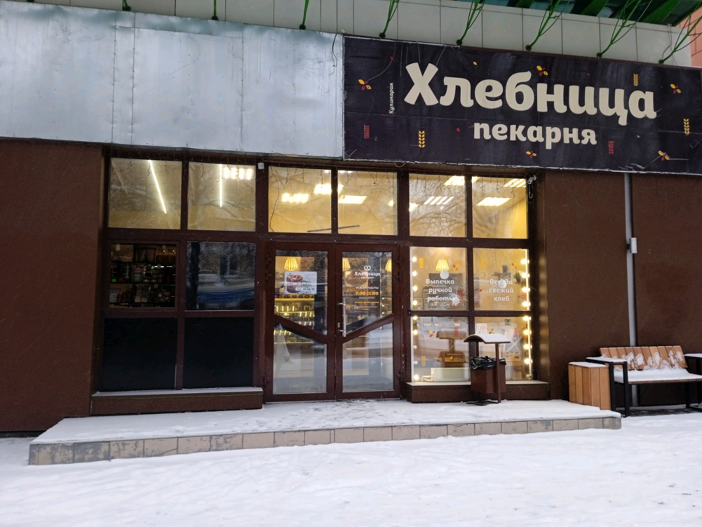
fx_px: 568
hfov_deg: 63.4
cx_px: 351
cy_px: 264
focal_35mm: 28
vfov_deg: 49.8
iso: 117
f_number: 2.2
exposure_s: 1/33.3
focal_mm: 3.43
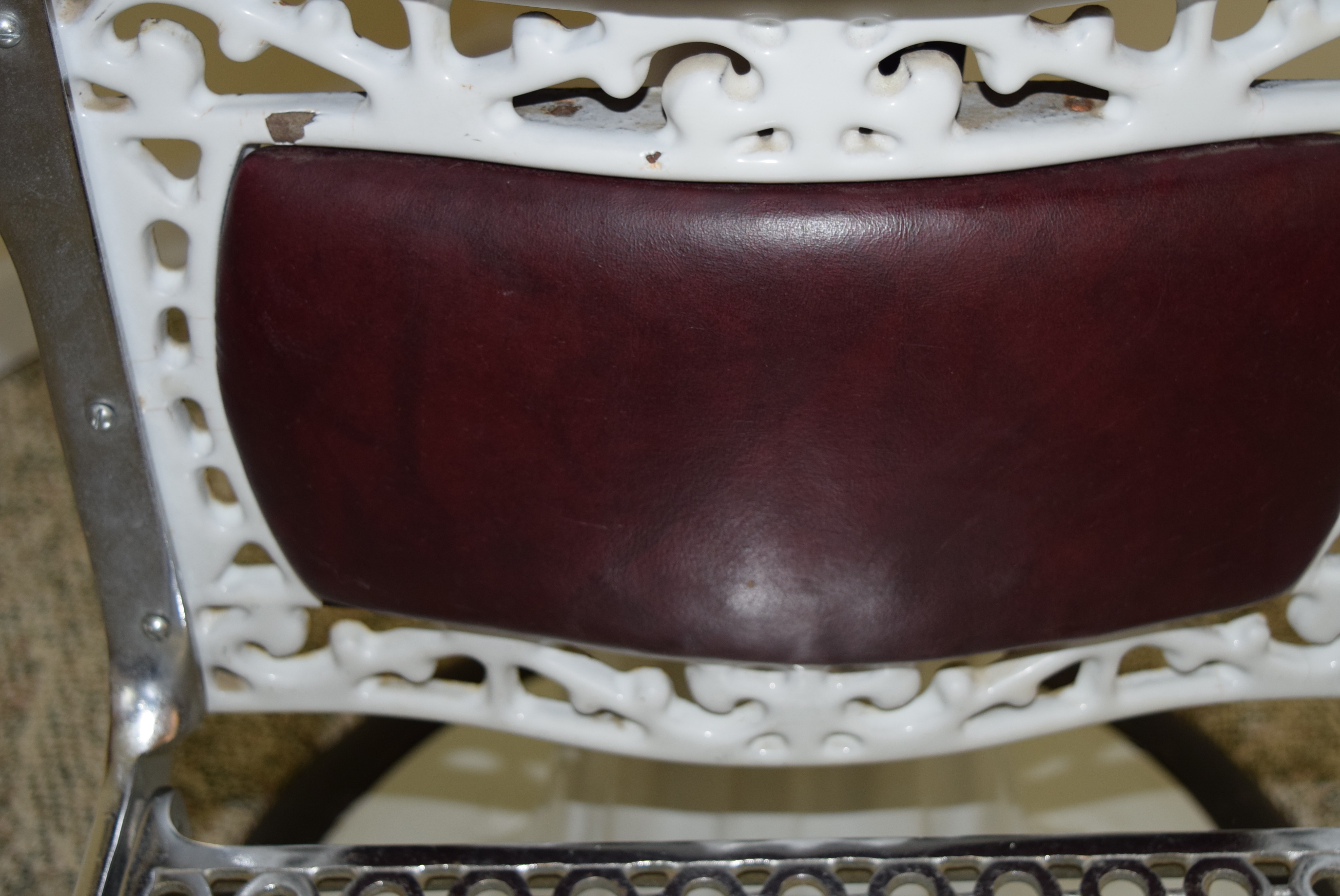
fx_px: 2049
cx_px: 743
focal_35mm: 55
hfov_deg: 36.2
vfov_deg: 24.7
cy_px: 413
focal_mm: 32
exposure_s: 1/60
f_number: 4.5
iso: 720
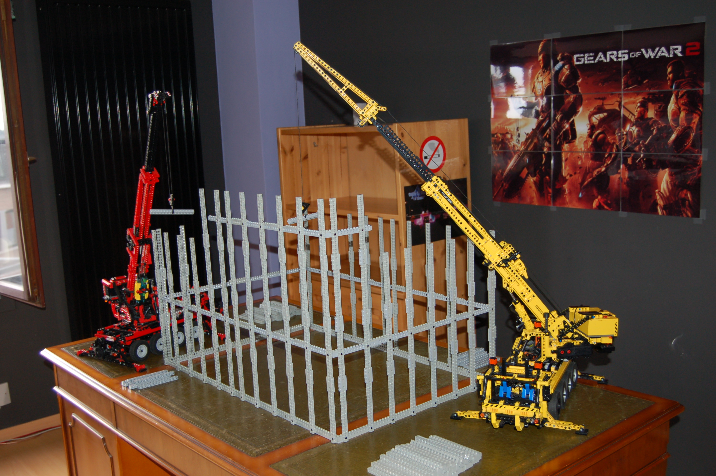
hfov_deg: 49.6
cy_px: 238
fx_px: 775
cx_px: 358
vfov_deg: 34.1
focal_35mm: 39
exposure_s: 1/60
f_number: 4
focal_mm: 26
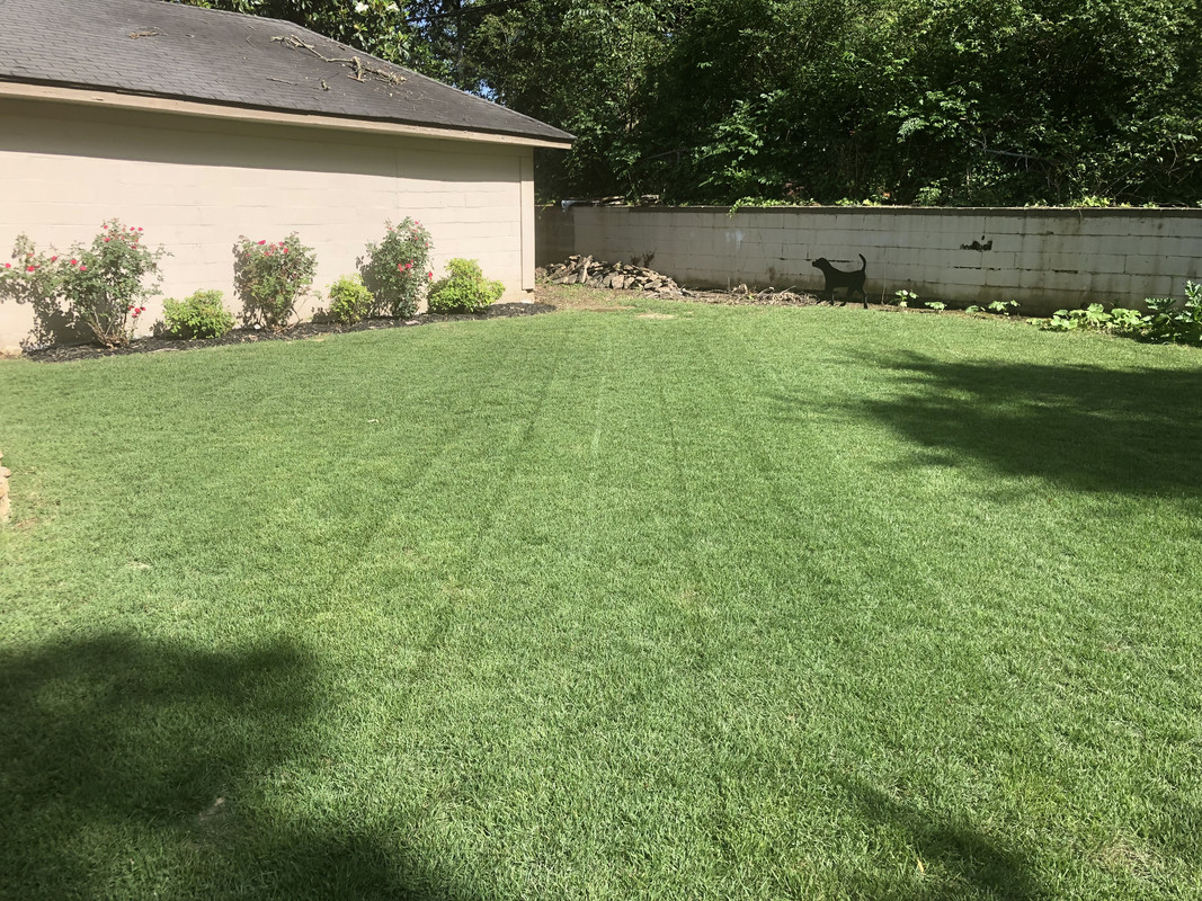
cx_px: 601
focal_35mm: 28
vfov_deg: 49.7
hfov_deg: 63.4
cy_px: 450
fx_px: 972
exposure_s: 1/960
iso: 20
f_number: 1.8
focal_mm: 3.99
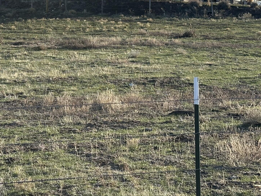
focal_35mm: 100
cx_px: 39
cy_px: -3
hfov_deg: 19.4
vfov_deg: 14.5
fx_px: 754
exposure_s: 1/2890
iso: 64
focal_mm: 6.86
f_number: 1.78
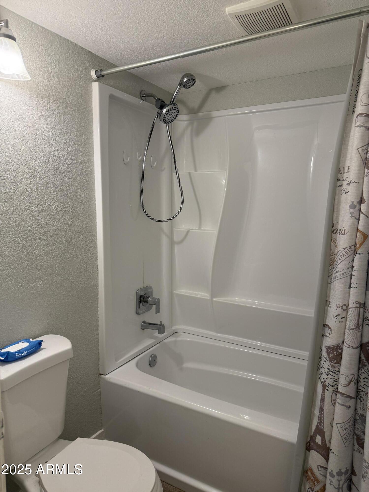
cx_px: 184
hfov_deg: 56.8
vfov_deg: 71.6
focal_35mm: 24
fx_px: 341
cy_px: 246
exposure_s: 1/60
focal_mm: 6.76
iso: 125
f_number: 1.78
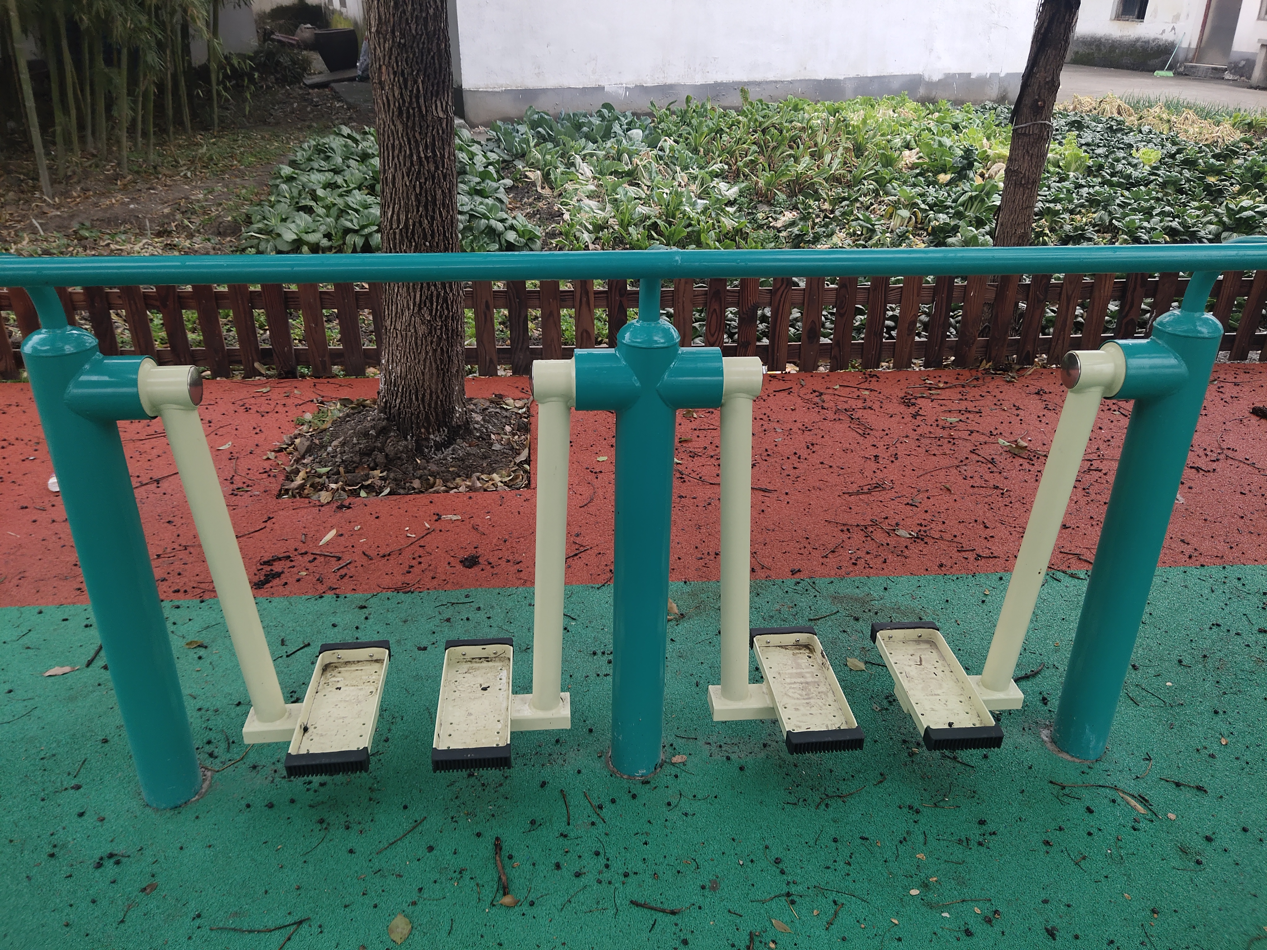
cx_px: 634
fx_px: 1098
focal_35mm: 30
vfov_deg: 46.8
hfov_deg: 60.0
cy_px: 475
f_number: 1.79
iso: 103
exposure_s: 1/100
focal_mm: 4.35
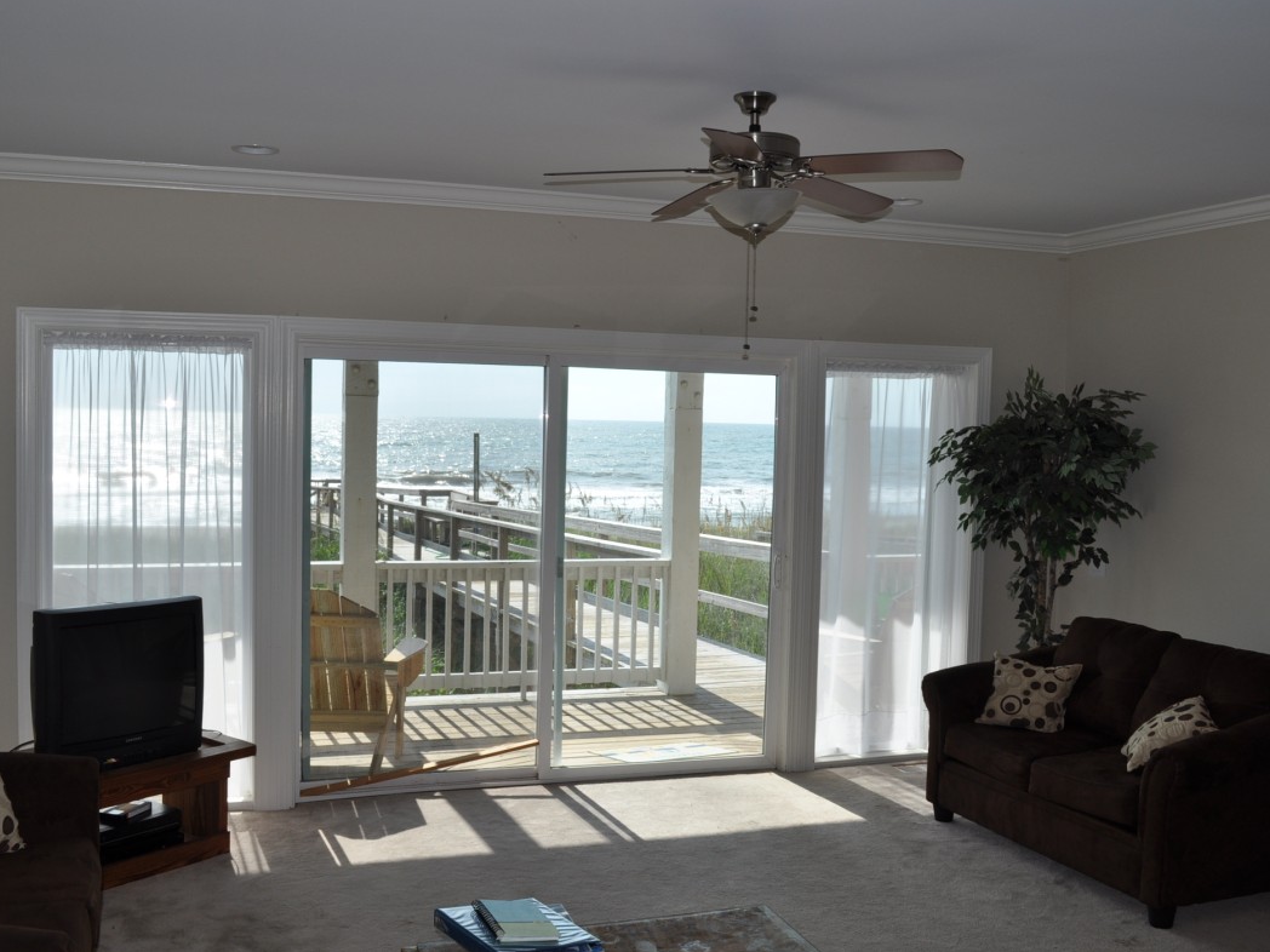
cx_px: 582
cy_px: 472
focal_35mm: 33
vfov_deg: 42.9
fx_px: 1211
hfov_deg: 55.3
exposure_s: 1/200
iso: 200
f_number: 11
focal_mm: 20
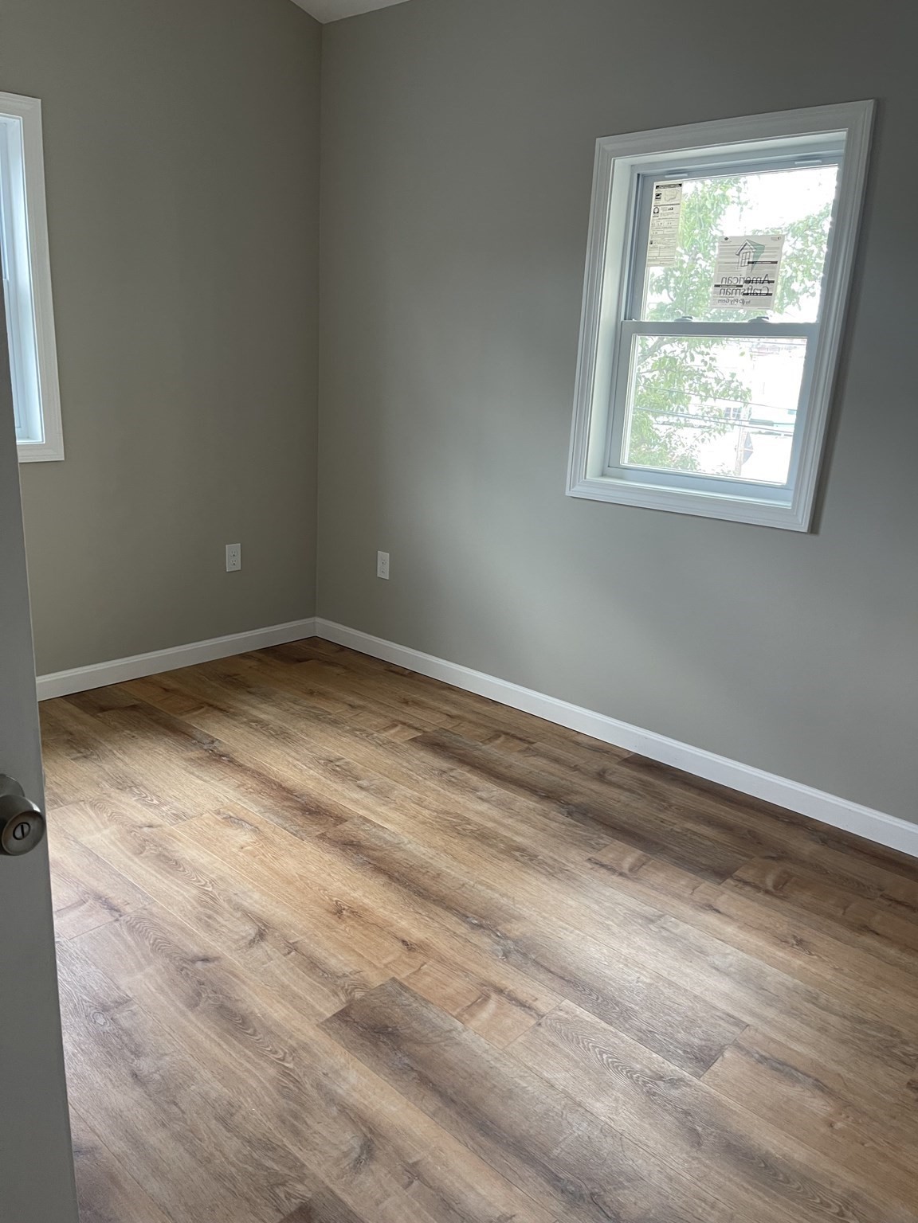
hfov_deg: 54.9
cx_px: 459
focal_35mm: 25
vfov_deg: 69.4
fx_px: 884
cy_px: 612
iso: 80
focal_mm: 5.1
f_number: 1.6
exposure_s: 1/60
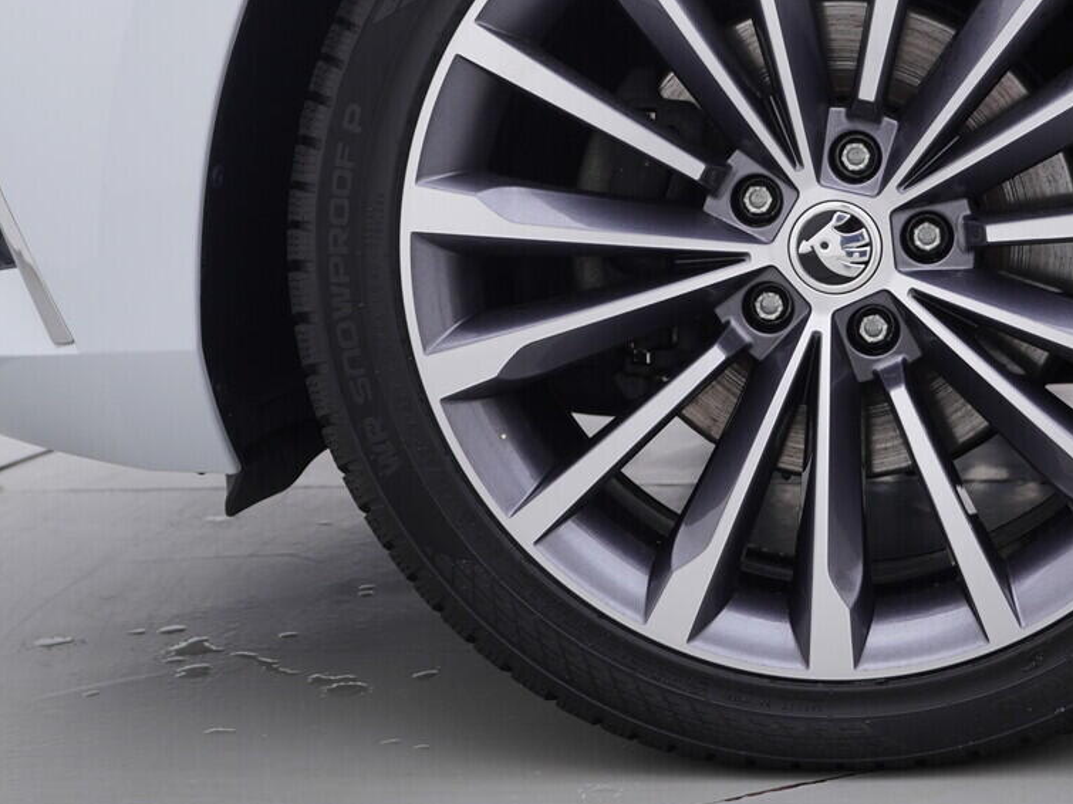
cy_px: 200
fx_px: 2045
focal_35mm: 66
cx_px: 884
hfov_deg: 28.7
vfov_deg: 22.0
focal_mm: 24
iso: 125
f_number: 4
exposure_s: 1/80
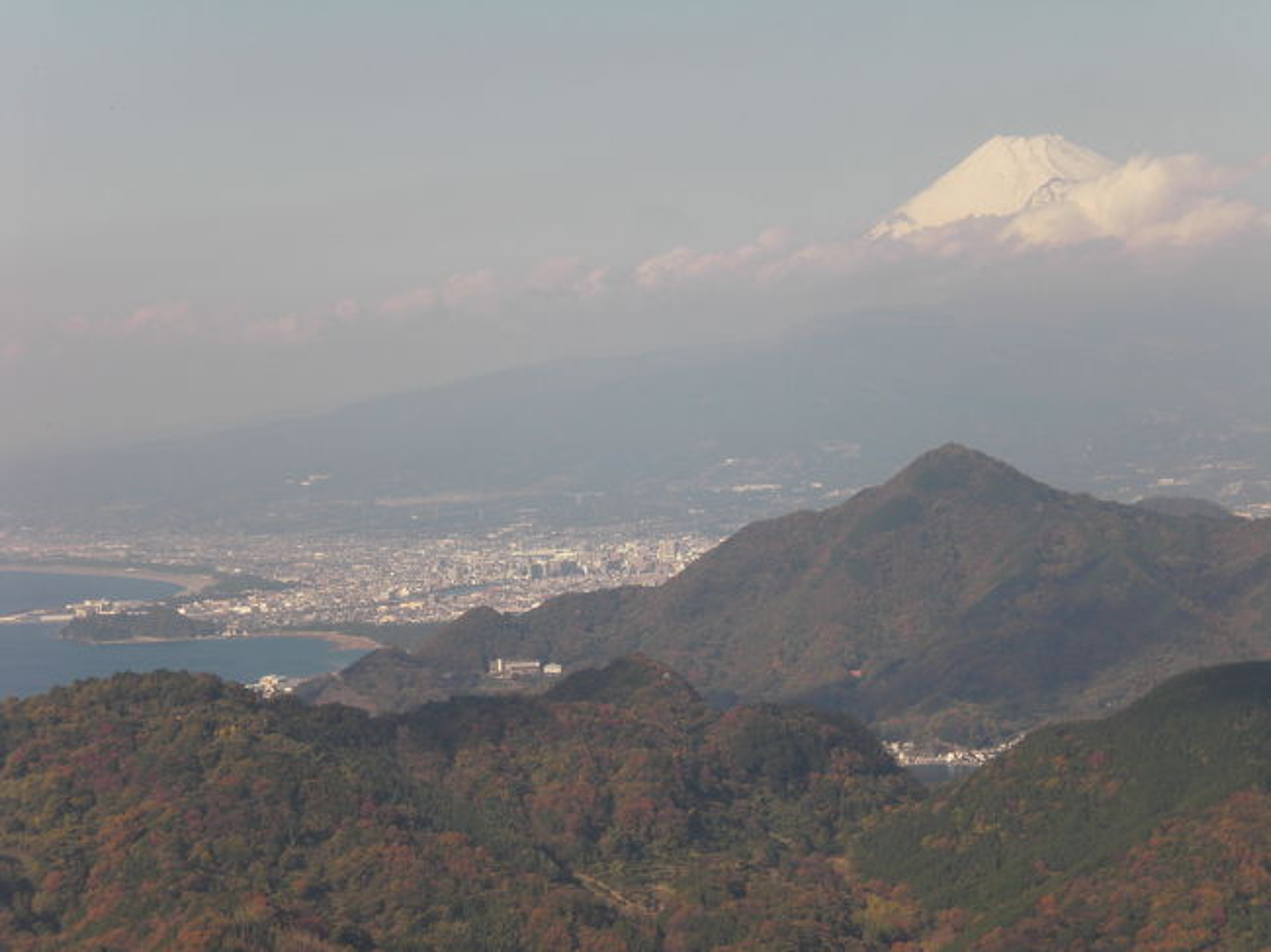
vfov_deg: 14.8
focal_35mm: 100
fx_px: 3670
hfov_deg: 19.6
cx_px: 636
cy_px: 476
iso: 64
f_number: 5.4
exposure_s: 1/400
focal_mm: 16.51
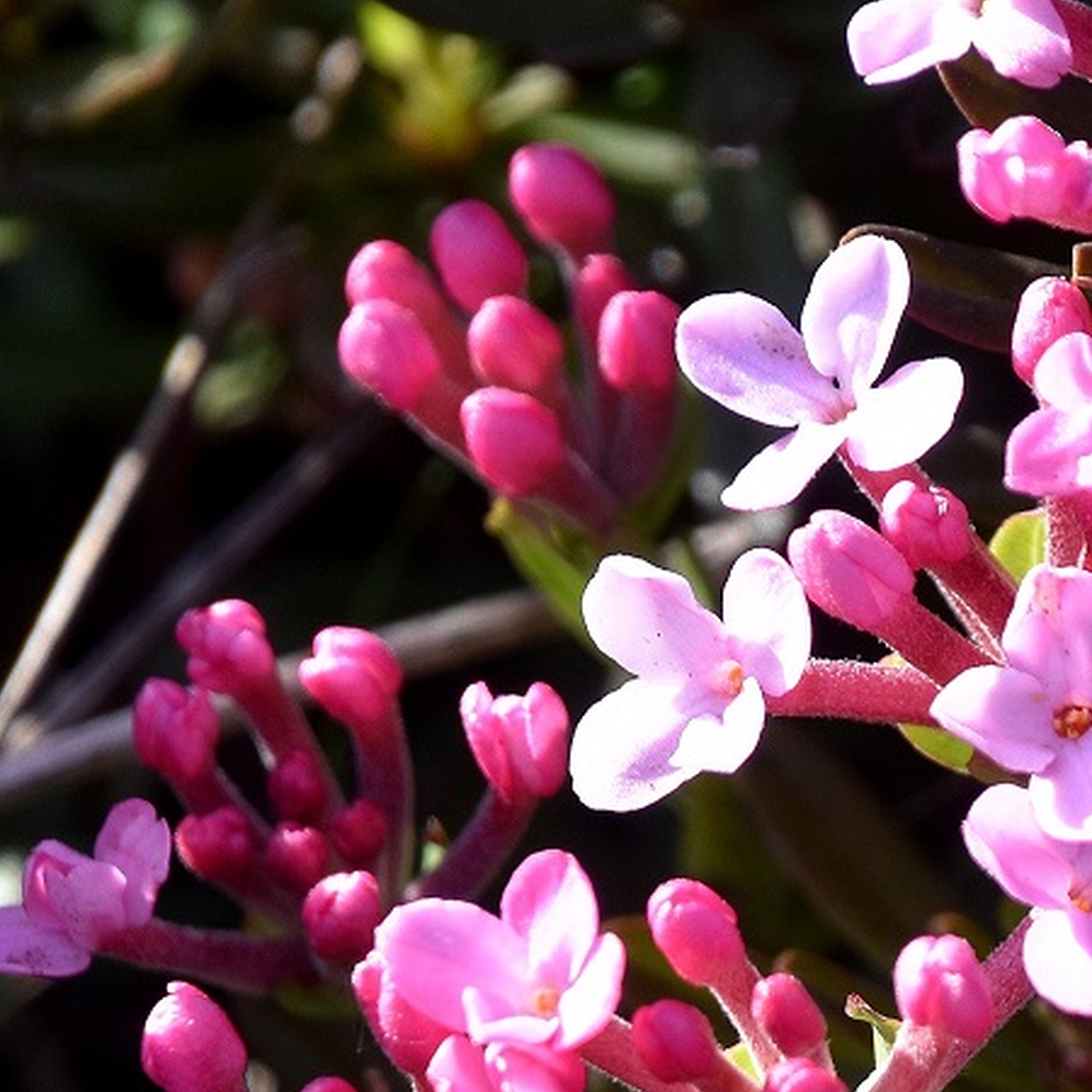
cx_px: 1272
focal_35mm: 1531
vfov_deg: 1.1
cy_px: 752
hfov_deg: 1.1
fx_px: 54642
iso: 320
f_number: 8
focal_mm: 300
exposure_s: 1/250
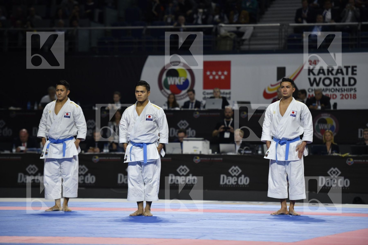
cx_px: 184
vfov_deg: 8.3
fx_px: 1687
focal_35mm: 165
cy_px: 122
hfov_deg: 12.5
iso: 800
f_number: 2.8
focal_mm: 165
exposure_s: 1/800
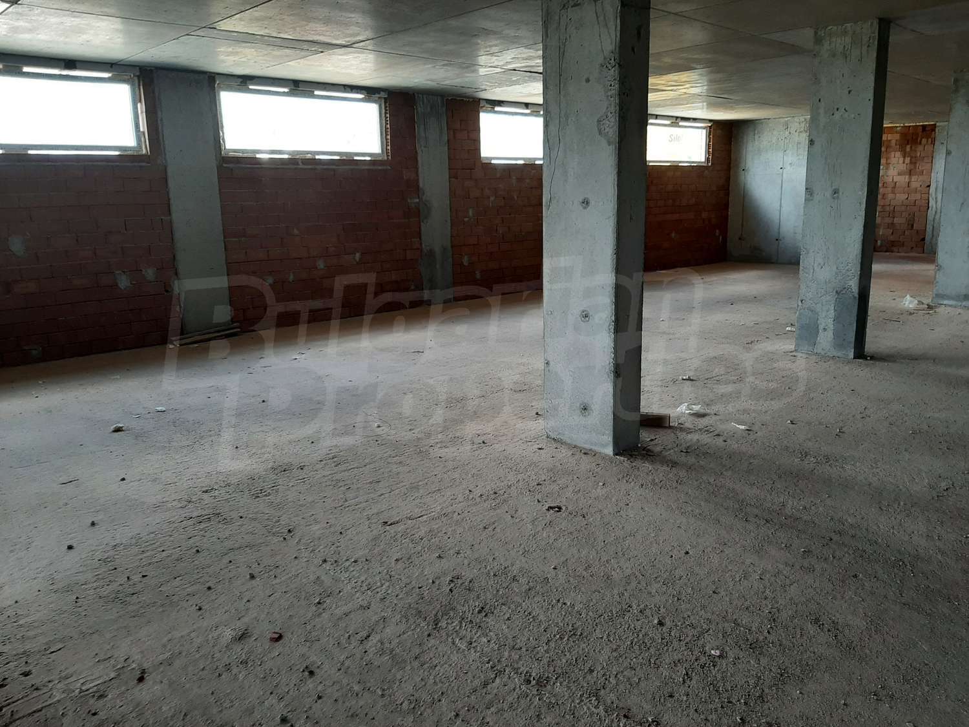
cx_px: 484
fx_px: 728
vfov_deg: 53.1
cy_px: 364
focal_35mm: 26
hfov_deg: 67.3
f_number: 1.7
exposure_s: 1/50
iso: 64
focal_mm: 3.93
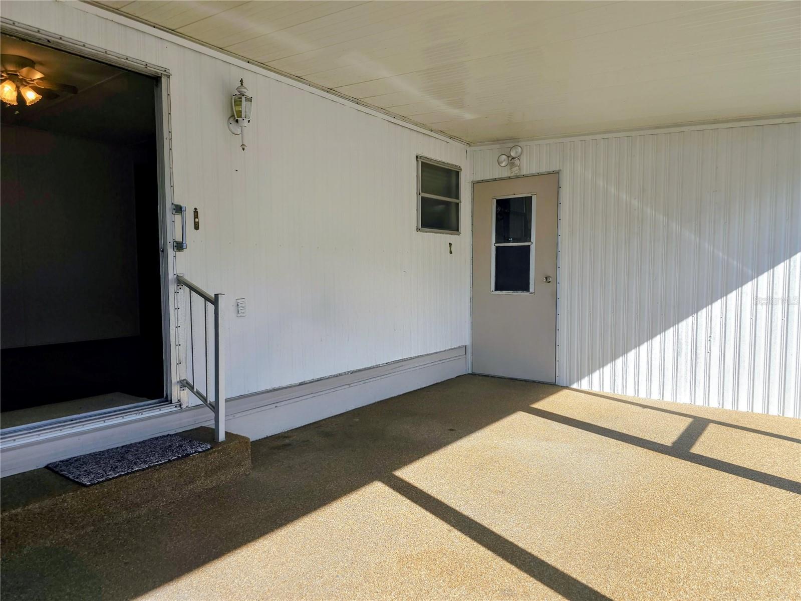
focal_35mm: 23
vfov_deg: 58.9
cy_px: 300
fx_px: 532
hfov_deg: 73.9
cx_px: 400
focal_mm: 6.3
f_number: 1.7
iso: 10
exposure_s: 1/121
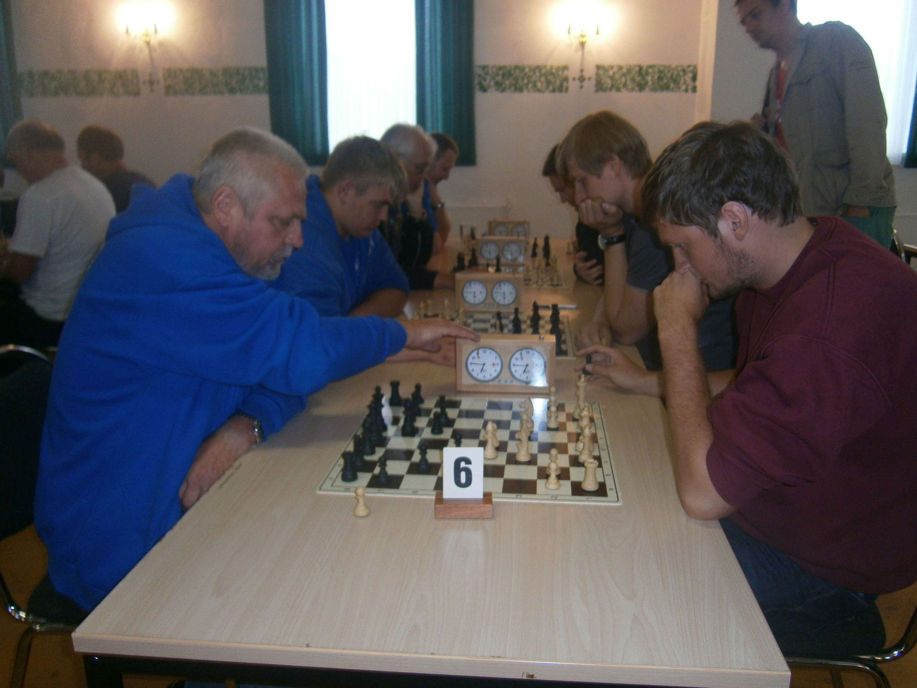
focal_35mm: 27
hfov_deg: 65.3
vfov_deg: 51.4
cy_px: 341
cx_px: 474
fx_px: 715
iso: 125
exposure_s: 1/30
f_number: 2.8
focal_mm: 4.7
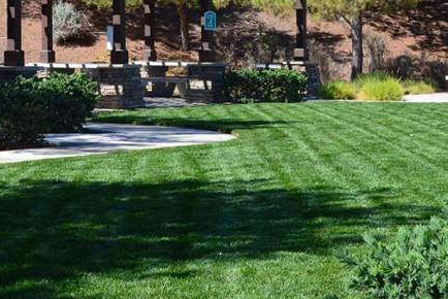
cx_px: 158
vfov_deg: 12.0
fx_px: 1407
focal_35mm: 113
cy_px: 22
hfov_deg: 18.1
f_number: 11
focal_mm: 32
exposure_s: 1/400
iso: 400
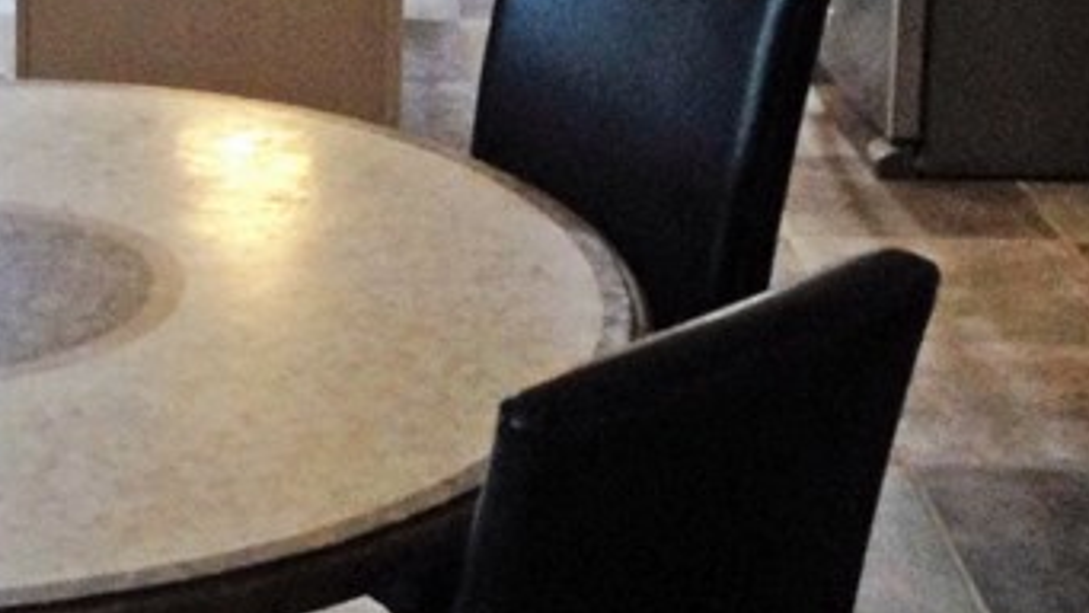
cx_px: 297
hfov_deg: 19.7
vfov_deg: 11.0
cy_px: -169
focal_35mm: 108
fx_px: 3119
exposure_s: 1/20
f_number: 2.4
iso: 200
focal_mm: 4.12
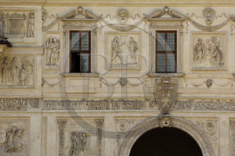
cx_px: 118
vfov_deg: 4.8
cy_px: 78
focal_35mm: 285
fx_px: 1857
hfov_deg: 7.2
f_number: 5.6
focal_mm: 190
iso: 100
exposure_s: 1/250
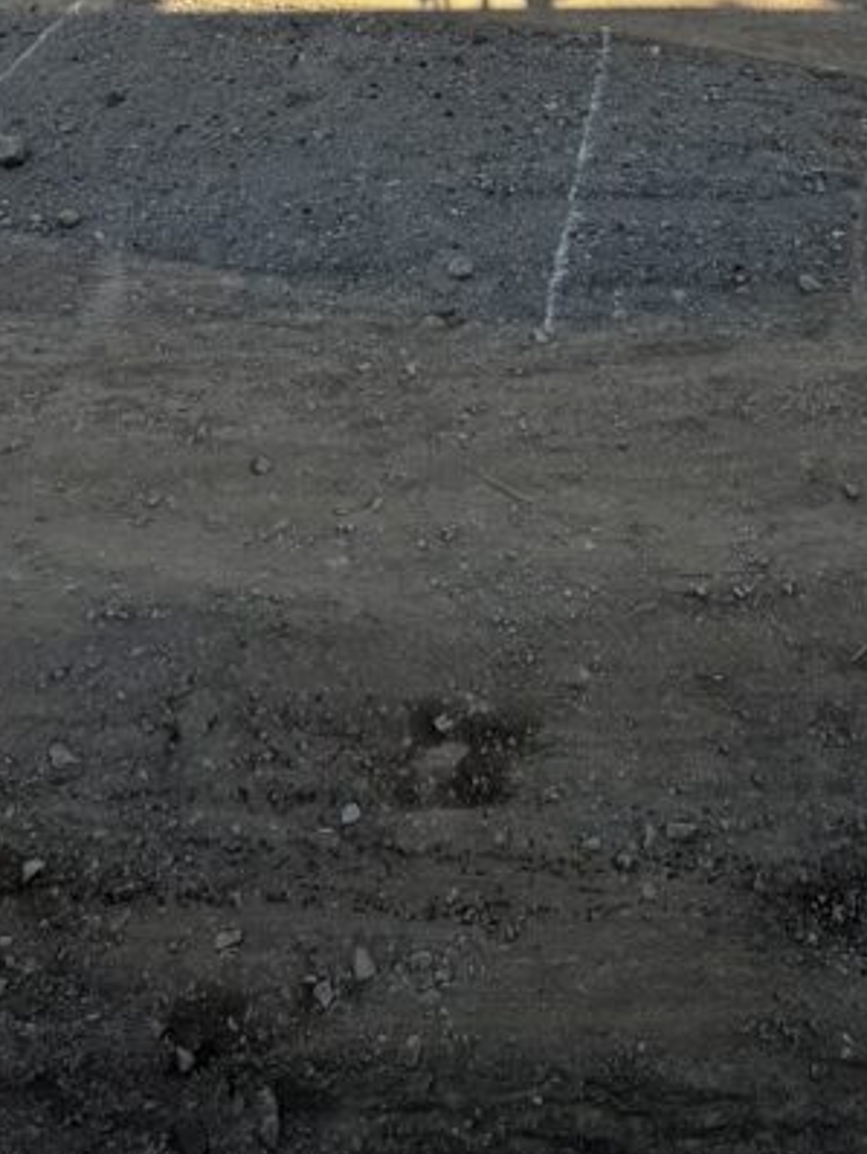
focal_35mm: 36
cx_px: 568
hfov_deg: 39.3
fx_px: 1201
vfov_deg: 39.1
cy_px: -194
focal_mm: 2.22
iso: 50
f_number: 2.2
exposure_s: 1/932
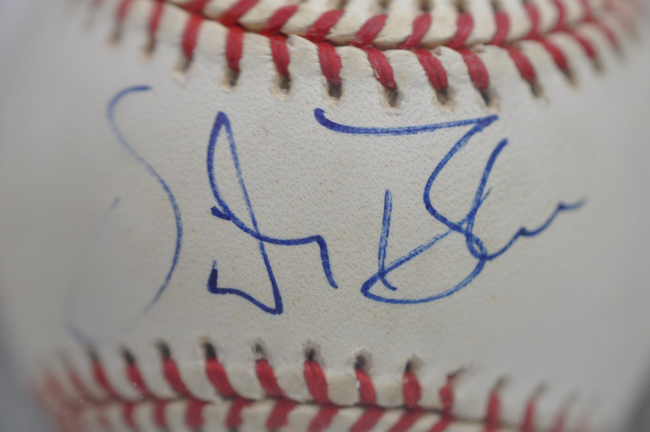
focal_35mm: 60
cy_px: 216
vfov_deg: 22.6
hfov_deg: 33.4
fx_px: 1082
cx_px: 325
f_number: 4
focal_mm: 40
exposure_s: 1/60
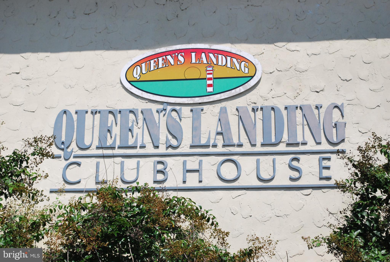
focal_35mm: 82
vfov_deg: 16.6
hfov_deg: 24.6
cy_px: 131
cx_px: 195
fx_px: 895
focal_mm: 55
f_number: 7.1
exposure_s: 1/4000
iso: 800
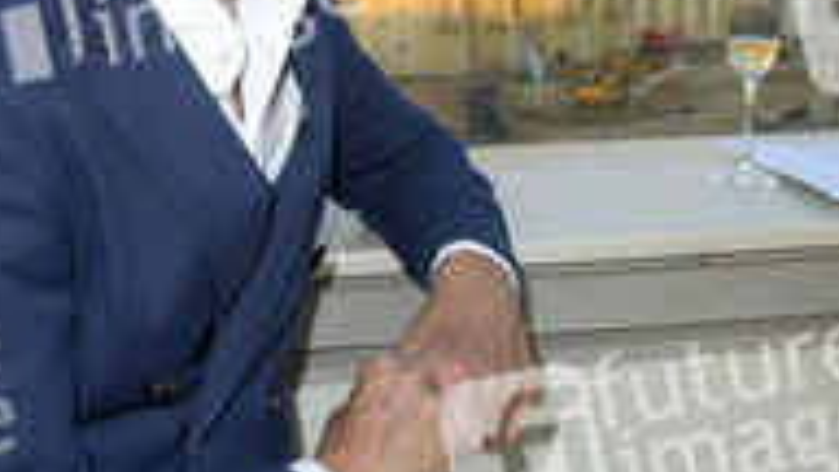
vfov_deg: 14.6
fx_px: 1846
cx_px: 267
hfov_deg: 25.4
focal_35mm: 83
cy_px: 210
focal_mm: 38
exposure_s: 1/160
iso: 400
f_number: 7.1
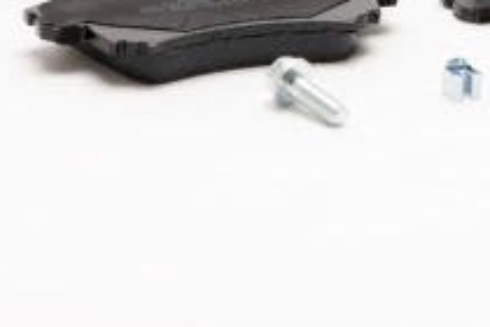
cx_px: 467
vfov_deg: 5.8
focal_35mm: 235
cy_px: -128
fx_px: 3204
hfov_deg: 8.7
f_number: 11
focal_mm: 55
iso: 100
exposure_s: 1/200
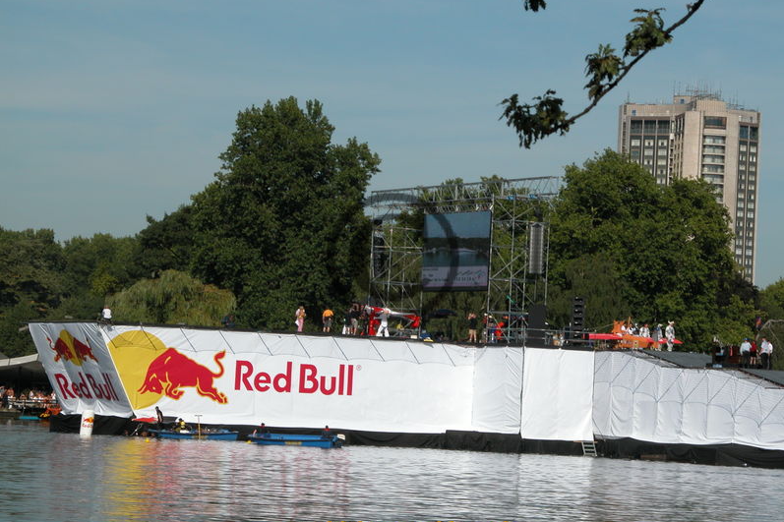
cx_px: 392
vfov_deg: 9.7
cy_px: 258
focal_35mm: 142
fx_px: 3092
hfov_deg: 14.5
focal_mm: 34.7
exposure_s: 1/607
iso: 100
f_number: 6.8
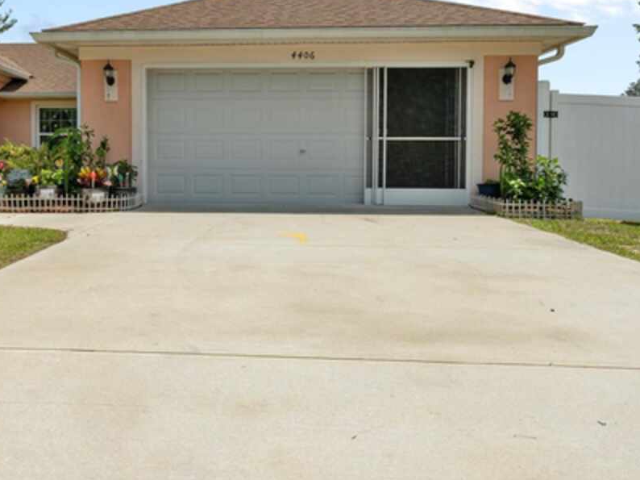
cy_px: 181
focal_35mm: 31
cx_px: 235
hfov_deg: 57.6
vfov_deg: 45.1
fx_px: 573
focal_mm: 20
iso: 400
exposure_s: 1/4000
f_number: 8
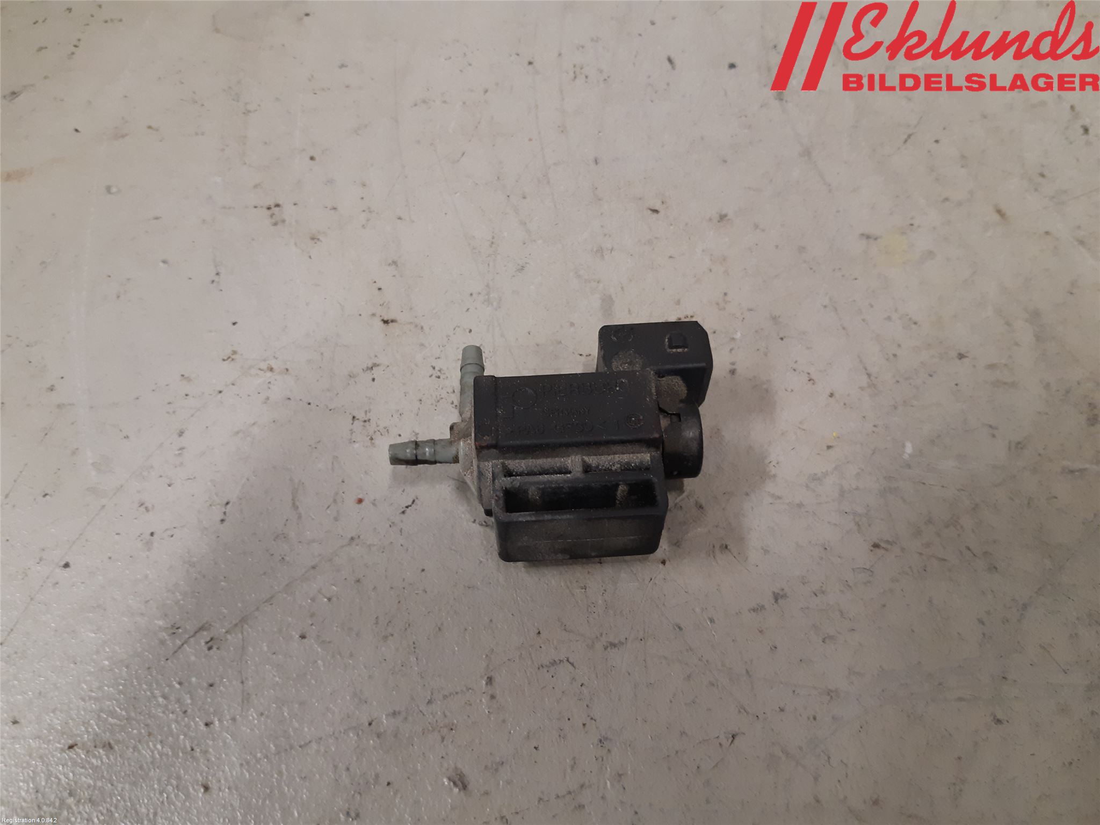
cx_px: 550
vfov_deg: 53.1
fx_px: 826
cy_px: 412
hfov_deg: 67.3
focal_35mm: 26
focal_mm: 3.93
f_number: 1.7
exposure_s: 1/50
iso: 160
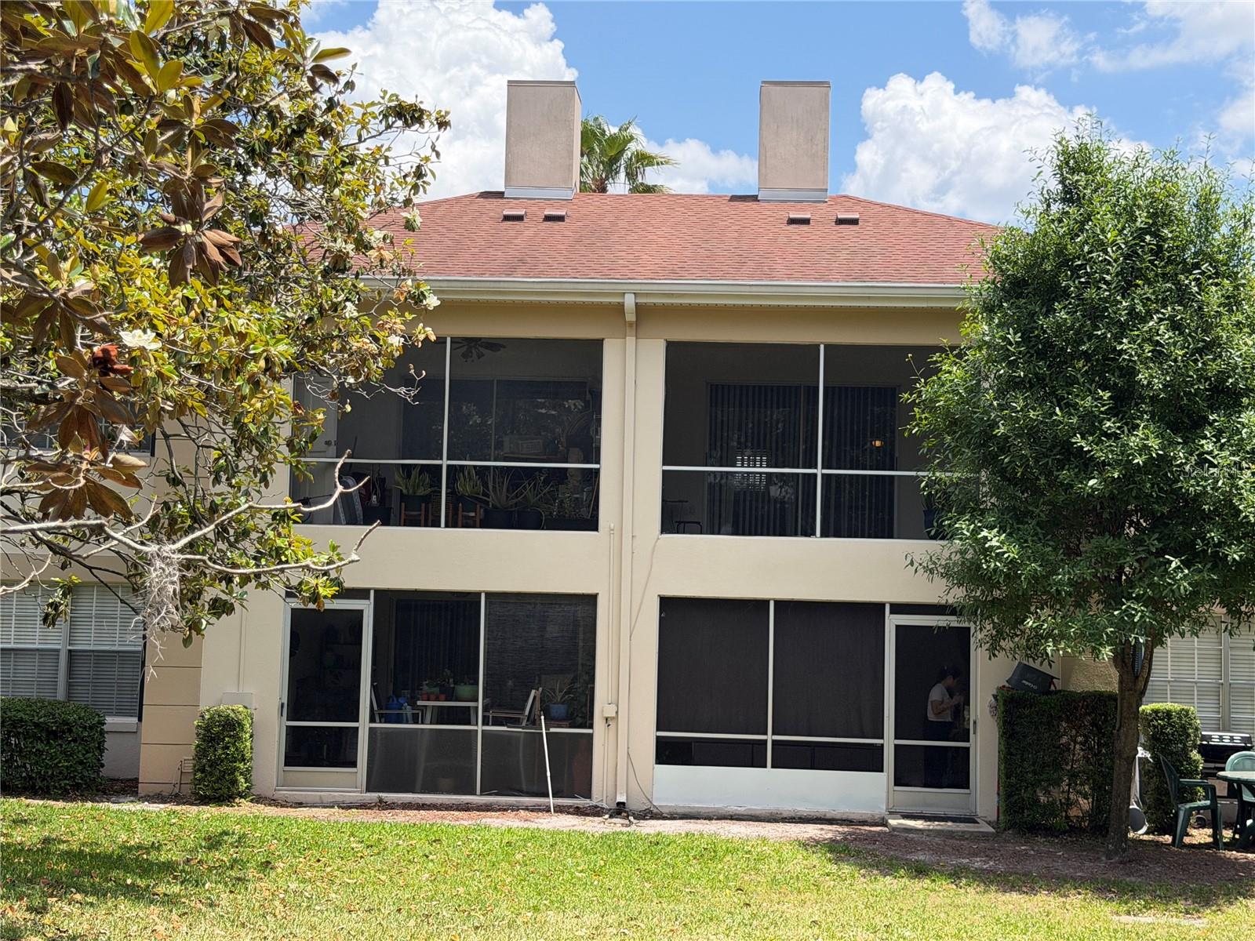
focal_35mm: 48
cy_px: 470
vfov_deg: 30.3
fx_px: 1740
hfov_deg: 39.7
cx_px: 628
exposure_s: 1/3704
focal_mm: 6.76
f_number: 1.78
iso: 100
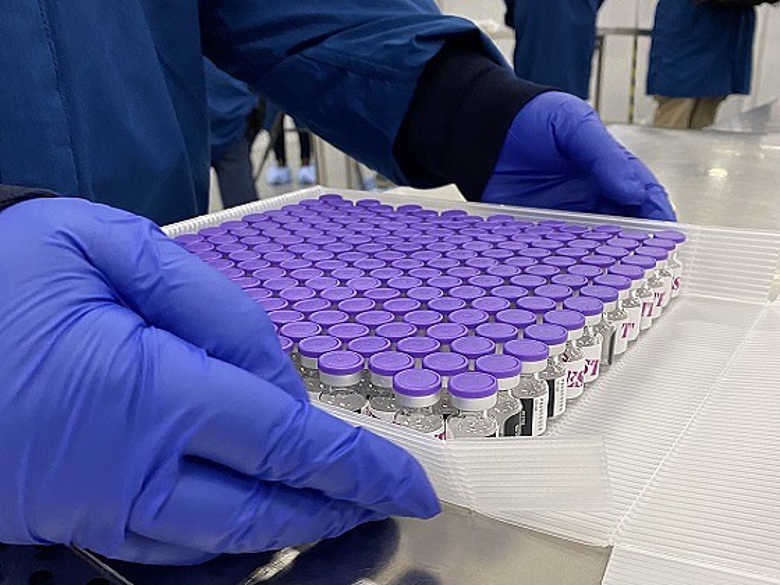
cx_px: 390
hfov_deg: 67.3
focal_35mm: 26
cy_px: 292
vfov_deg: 53.1
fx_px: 586
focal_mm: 4.25
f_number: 1.8
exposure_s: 1/60
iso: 160
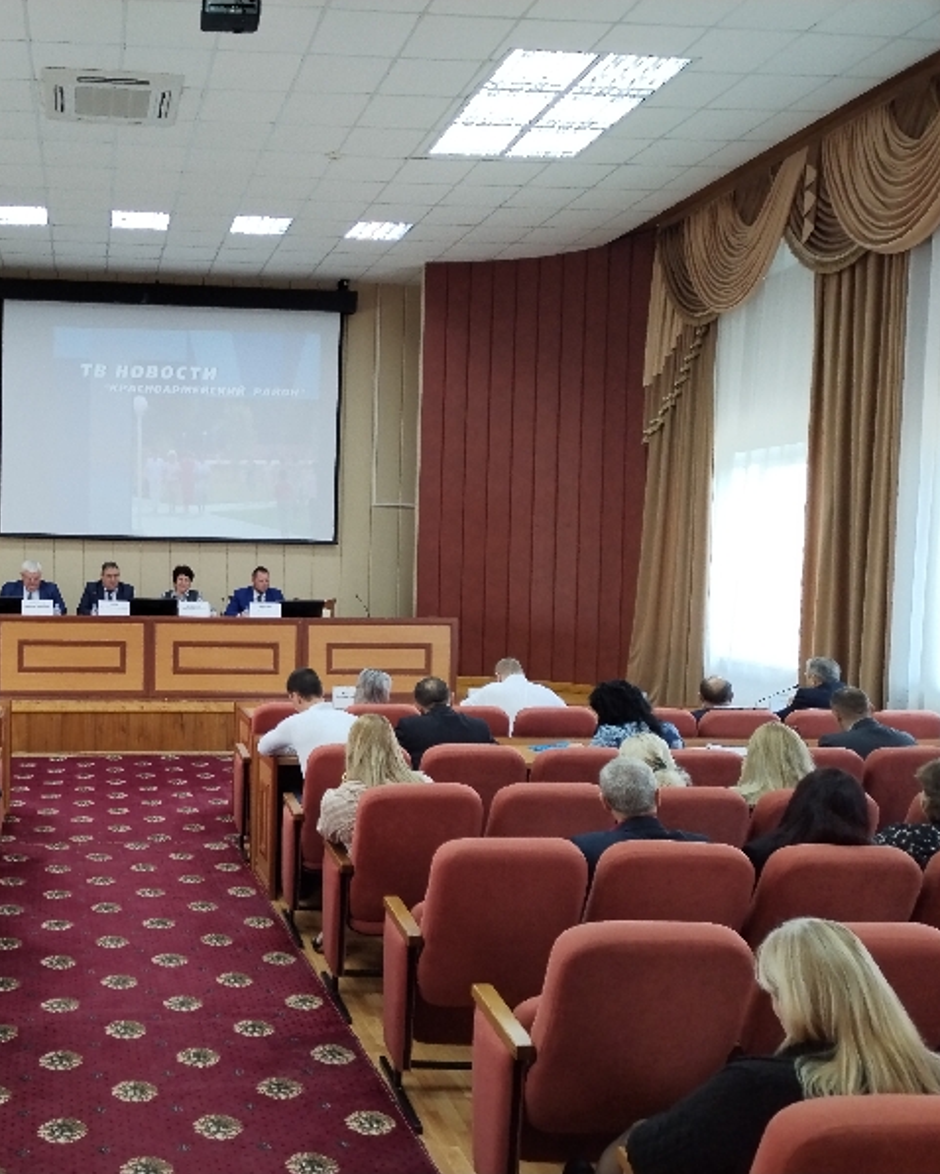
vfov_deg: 52.8
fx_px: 1182
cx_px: 163
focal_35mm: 34
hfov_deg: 41.2
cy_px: 588
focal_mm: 4.75
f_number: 1.8
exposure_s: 1/50
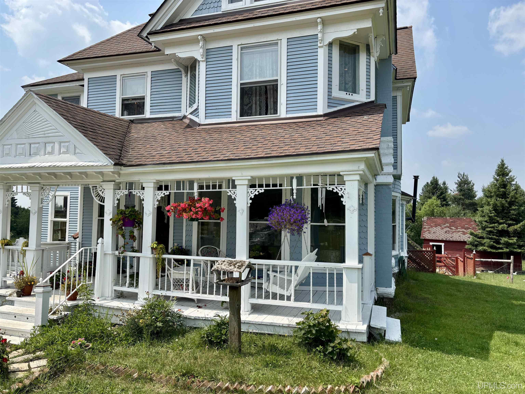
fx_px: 394
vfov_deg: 53.1
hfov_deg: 67.3
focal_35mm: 26
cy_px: 197
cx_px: 262
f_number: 1.6
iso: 50
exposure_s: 1/3205
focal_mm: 5.96
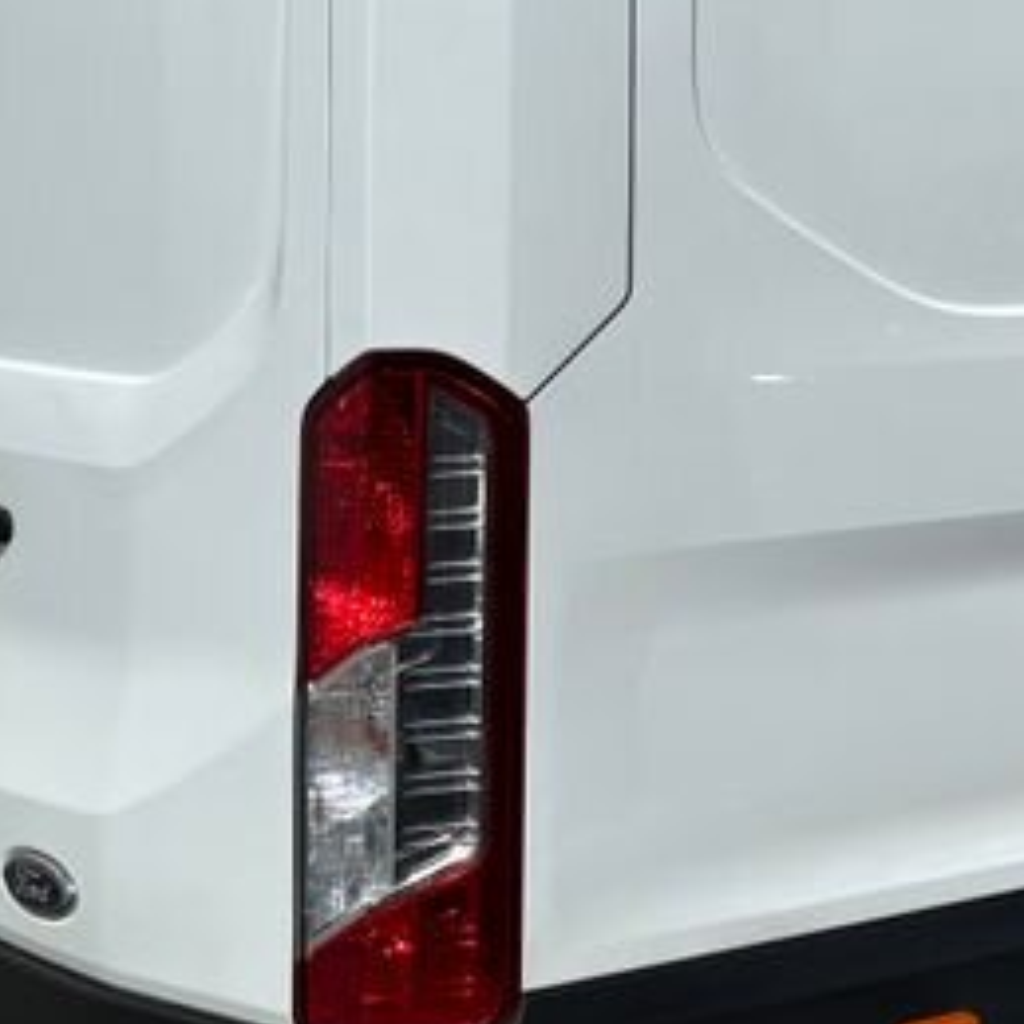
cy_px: 308
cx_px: 1384
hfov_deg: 17.7
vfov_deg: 19.0
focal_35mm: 91
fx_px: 3046
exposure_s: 1/14493
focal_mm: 5.96
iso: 40
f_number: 1.6
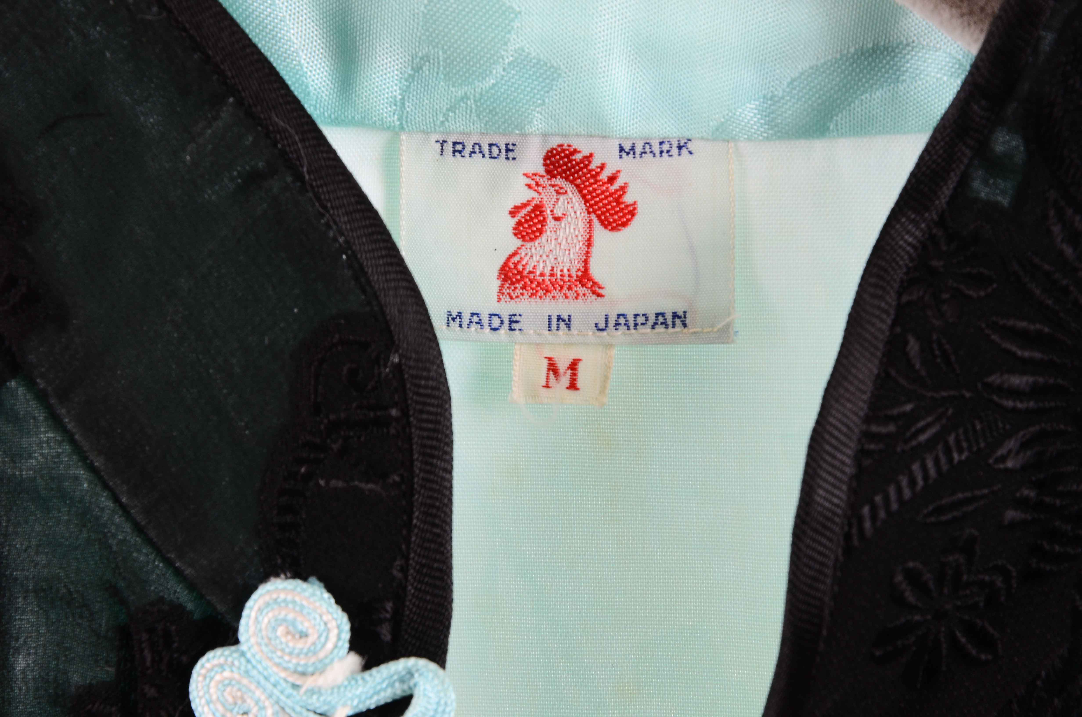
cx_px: 541
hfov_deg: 13.1
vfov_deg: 8.7
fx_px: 4724
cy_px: 358
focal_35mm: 158
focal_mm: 105
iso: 400
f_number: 13
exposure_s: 1/80
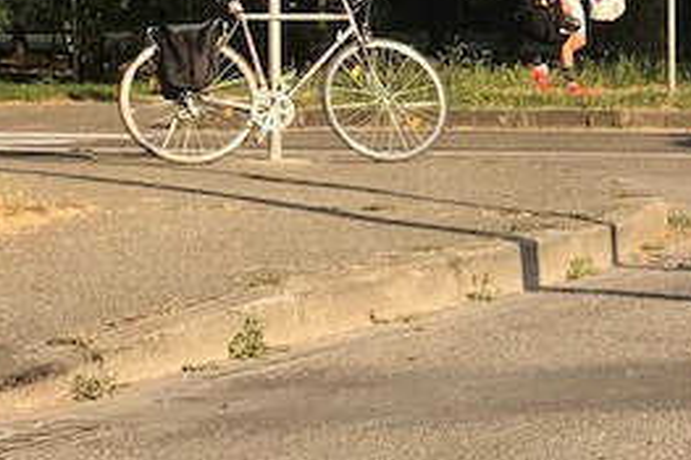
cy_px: 152
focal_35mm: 133
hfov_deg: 14.4
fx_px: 2551
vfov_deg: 10.3
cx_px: 1043
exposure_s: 1/1064
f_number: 1.8
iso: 20
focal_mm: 3.99
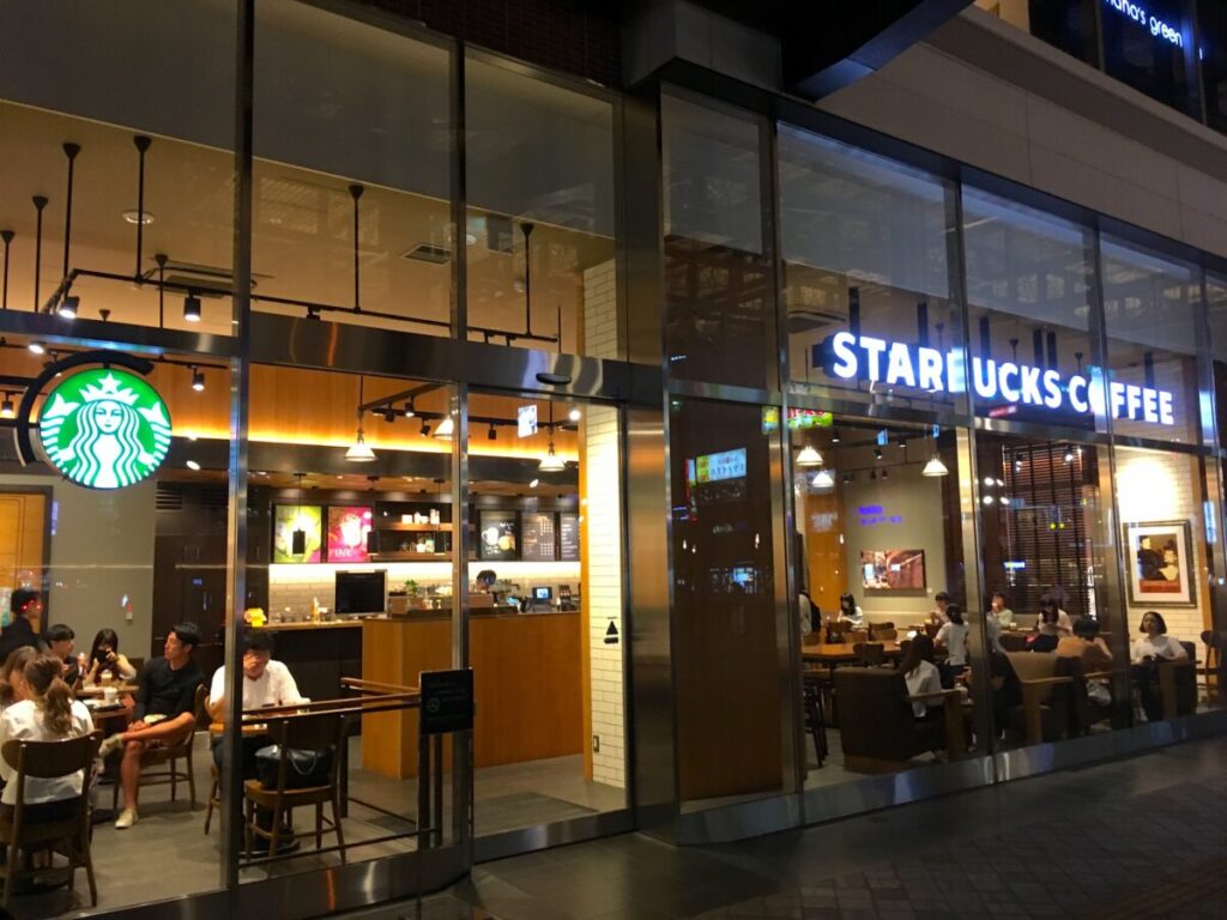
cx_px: 614
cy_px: 460
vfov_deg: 48.2
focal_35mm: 29
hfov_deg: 61.7
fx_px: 1028
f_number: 2.2
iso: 160
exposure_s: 1/30
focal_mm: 4.15
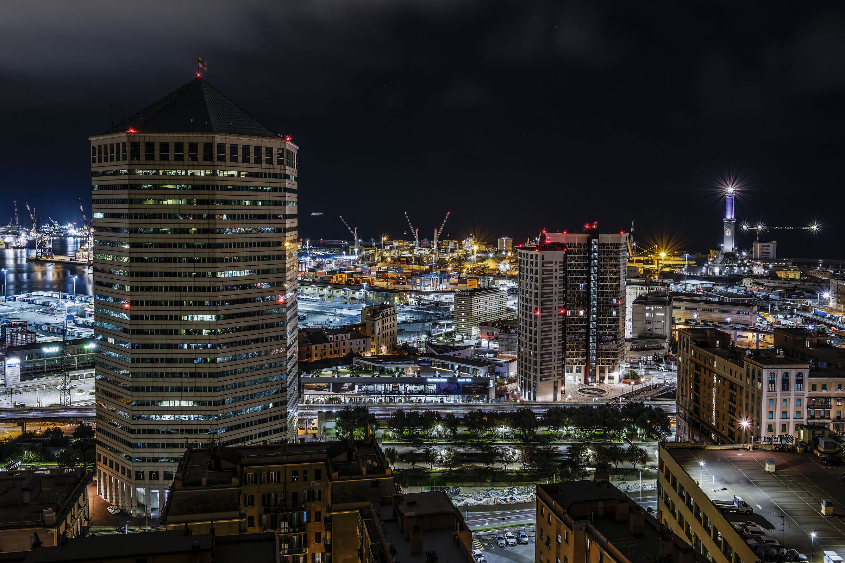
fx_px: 728
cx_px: 422
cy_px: 282
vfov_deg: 42.3
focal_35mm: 31
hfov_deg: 60.3
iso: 200
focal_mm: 20.9
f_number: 10
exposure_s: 1/2
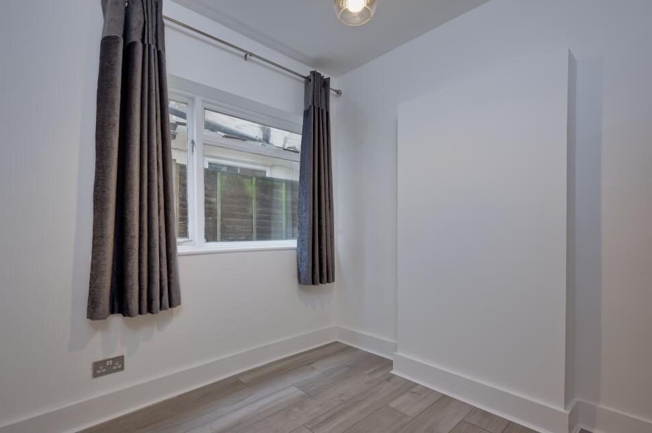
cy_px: 220
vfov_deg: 70.3
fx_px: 308
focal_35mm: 17
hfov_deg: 93.3
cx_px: 328
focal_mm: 16
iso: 250
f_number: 9
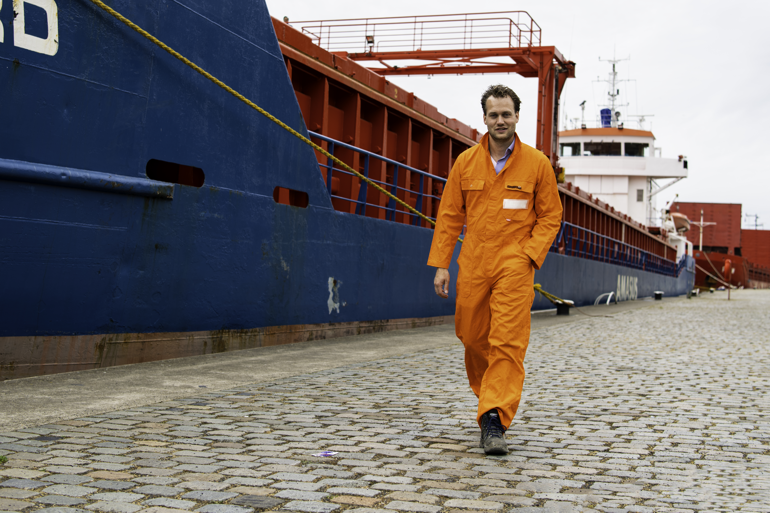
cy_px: 256
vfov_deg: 41.1
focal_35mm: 32
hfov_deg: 58.7
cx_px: 385
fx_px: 684
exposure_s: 1/500
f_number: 3.2
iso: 64
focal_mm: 32
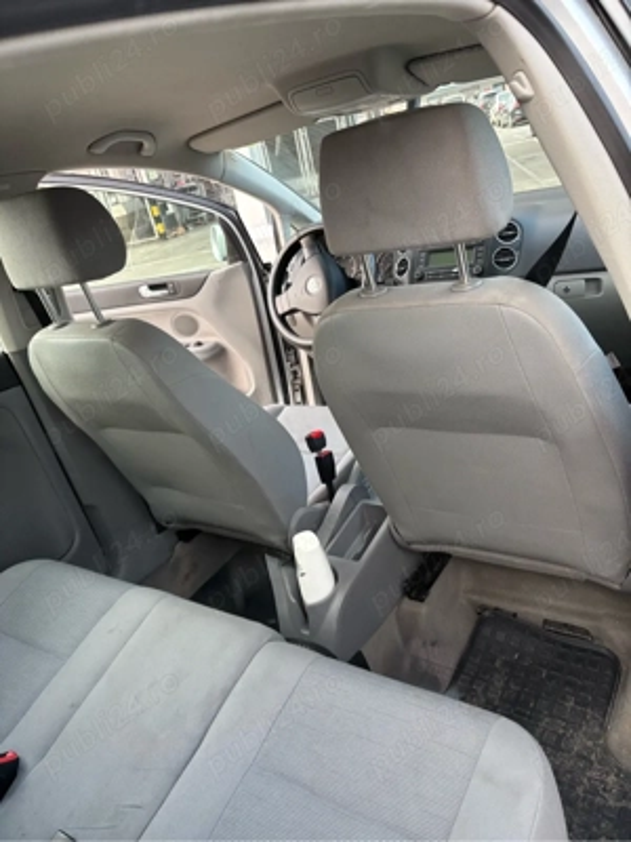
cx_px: 316
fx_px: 632
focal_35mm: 26
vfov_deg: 67.3
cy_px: 421
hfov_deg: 53.1
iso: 125
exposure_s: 1/75
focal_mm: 5.96
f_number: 1.6
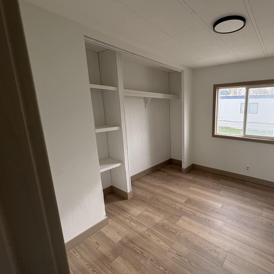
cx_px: 185
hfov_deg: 80.8
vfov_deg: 84.0
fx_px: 152
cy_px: 136
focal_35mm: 17
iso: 64
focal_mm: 2.22
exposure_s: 1/156
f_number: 2.2
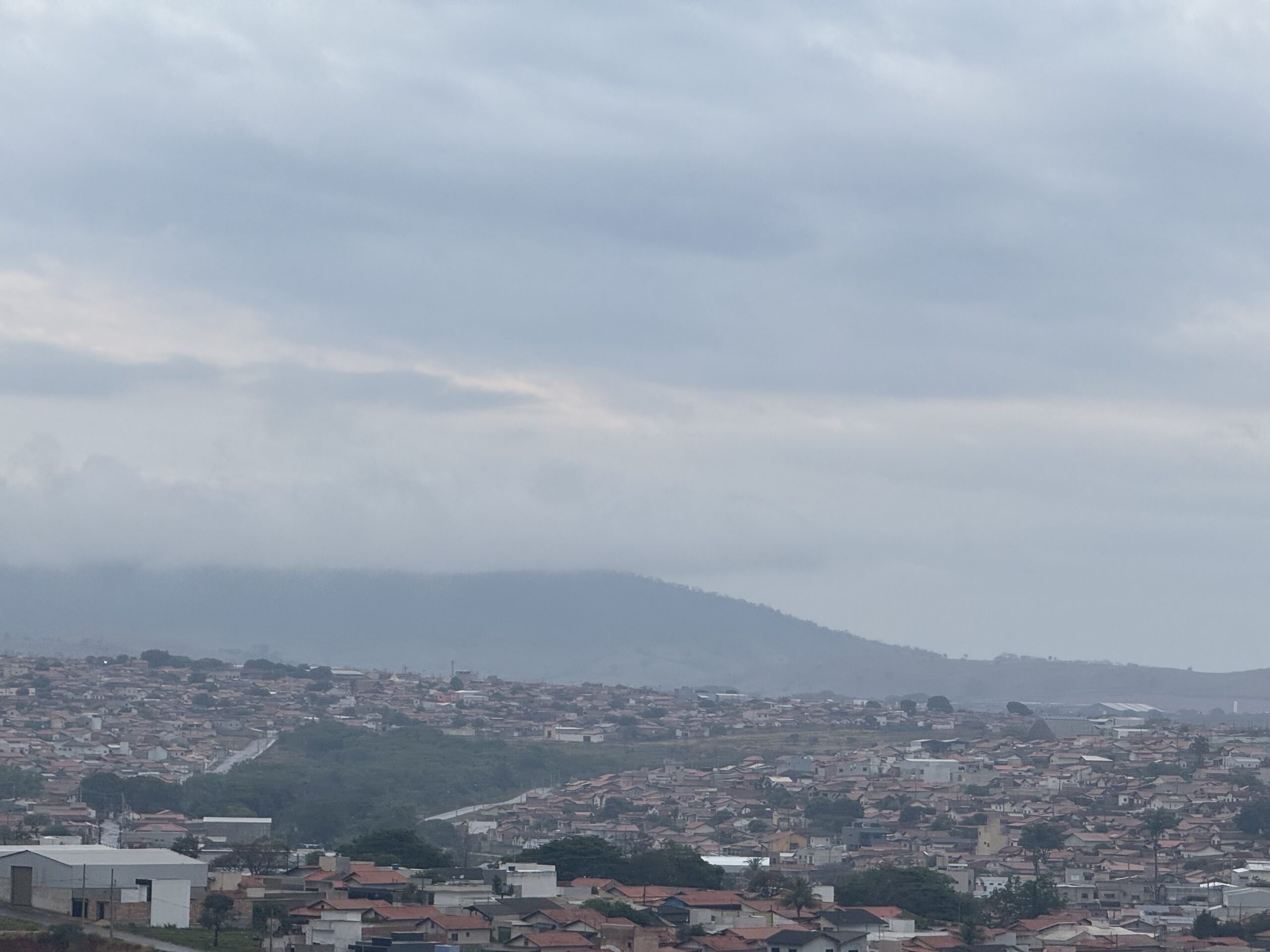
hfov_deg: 16.4
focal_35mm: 120
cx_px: 635
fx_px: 4403
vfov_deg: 12.3
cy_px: 476
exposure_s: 1/346
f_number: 2.8
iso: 50
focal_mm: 15.66
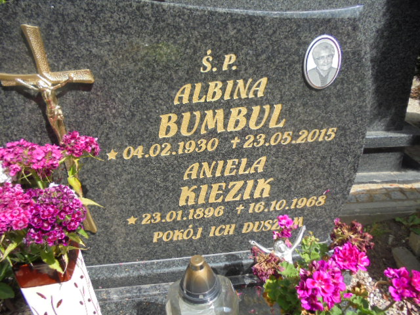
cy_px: 158
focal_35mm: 26
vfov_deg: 53.1
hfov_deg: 67.3
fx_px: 315
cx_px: 210
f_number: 3.5
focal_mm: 4.6
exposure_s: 1/640
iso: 100
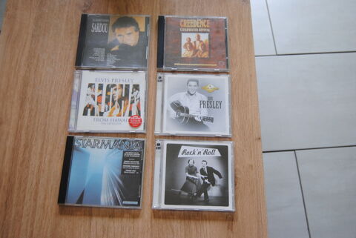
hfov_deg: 46.4
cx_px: 178
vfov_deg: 32.0
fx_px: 416
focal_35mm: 42
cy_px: 119
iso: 200
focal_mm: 28
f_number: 4
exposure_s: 1/40
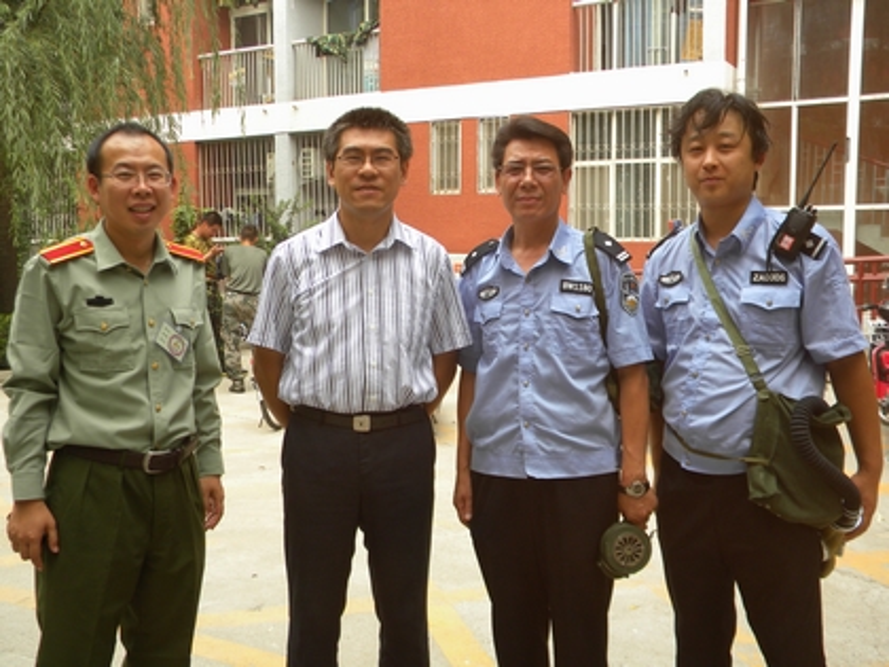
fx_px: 925
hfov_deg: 51.4
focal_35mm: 36
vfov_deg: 39.7
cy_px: 334
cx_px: 444
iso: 80
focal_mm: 6.4
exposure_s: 1/167
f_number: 3.7
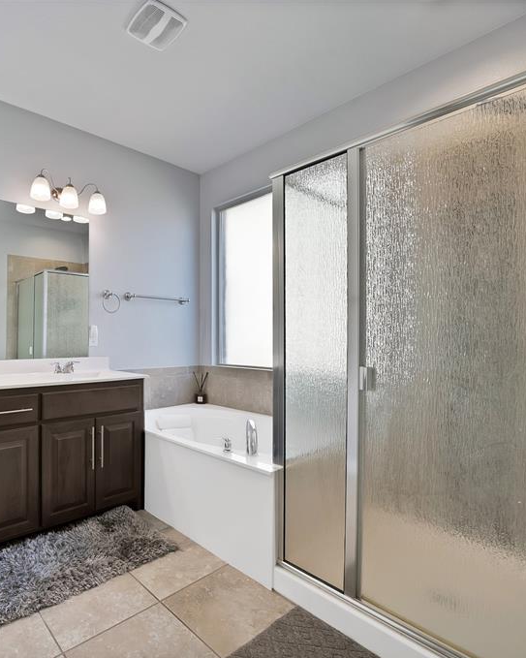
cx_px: 143
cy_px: 330
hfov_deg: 72.6
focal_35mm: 17
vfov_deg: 89.6
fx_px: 331
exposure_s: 1/13
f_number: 9
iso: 640
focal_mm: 12
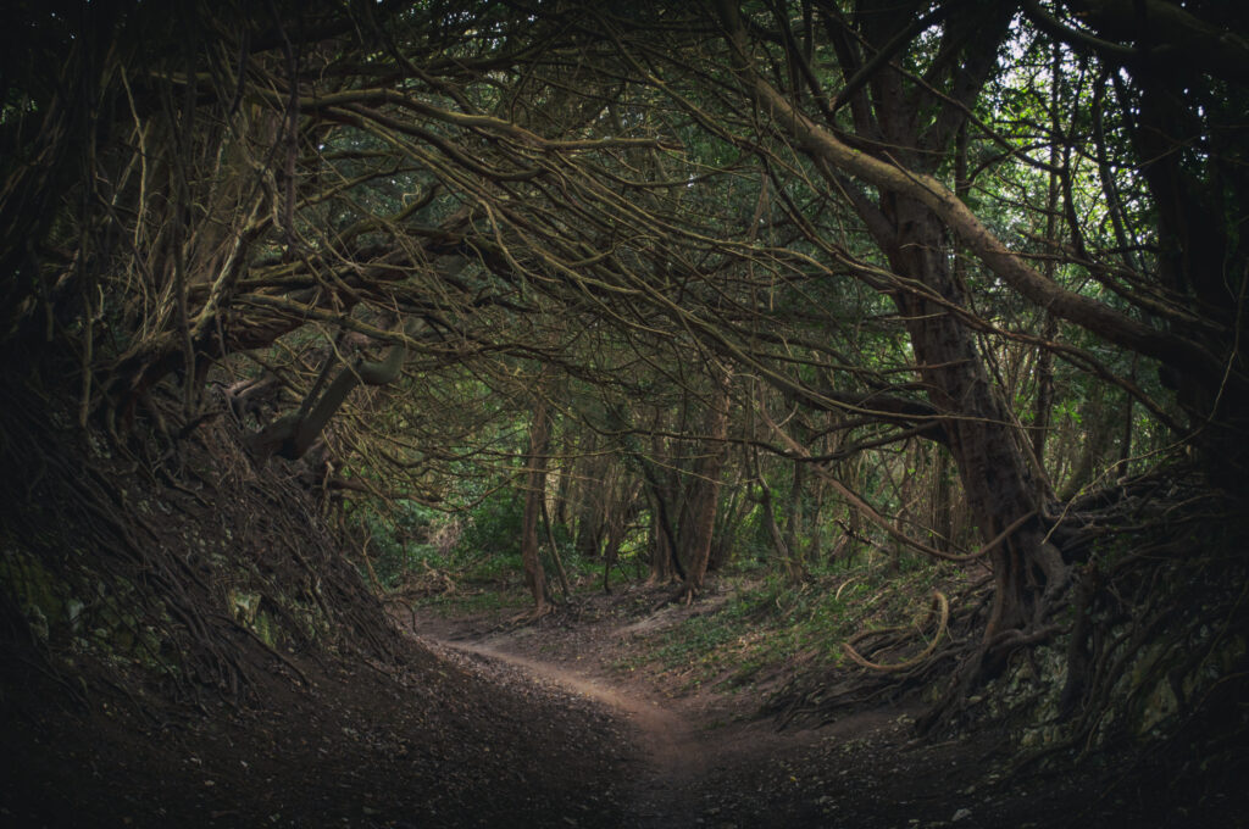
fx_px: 1871
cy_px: 414
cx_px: 624
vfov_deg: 25.0
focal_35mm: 54
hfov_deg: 36.9
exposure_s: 1/125
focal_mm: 36
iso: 200
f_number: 5
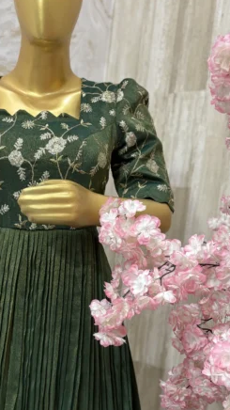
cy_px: 310
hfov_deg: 23.0
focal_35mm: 52
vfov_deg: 38.8
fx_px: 564
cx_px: 90
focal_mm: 6
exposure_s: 1/100
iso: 125
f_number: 1.6
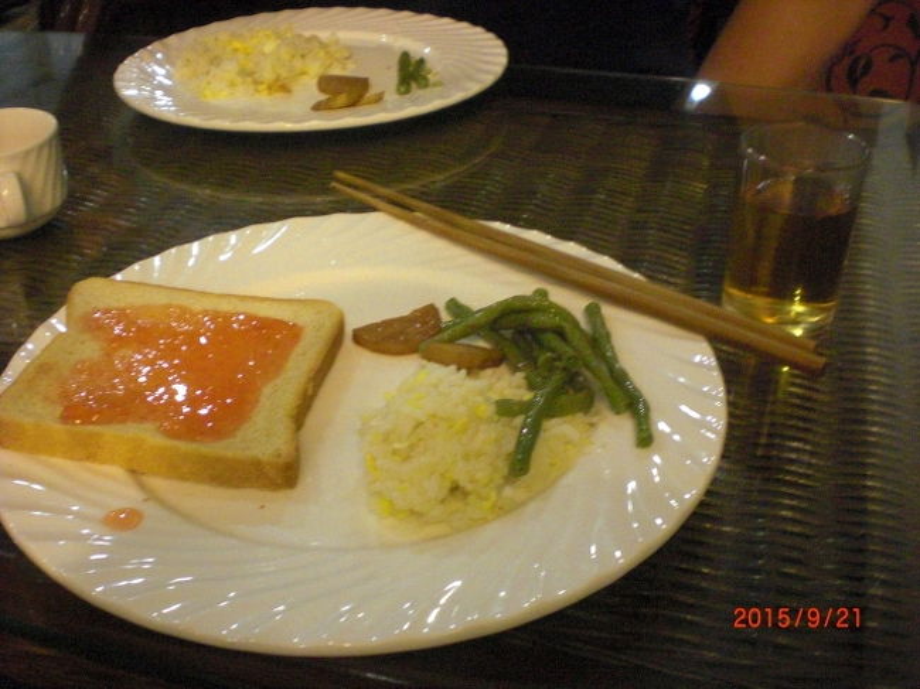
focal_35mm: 38
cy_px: 344
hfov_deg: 49.0
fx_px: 1010
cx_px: 460
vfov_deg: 37.7
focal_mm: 6.3
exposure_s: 1/40
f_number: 3.1
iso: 800
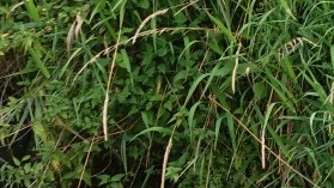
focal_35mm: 198
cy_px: -210
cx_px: 851
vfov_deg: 6.0
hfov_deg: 9.5
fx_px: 1754
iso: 125
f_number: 5.6
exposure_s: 1/80
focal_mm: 12.06
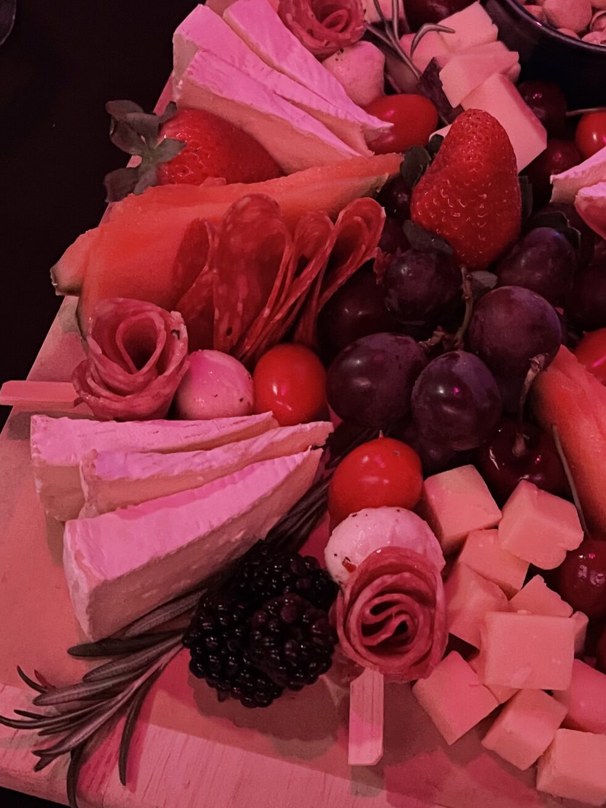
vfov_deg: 38.9
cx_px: 435
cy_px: 403
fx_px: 1143
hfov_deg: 29.3
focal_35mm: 49
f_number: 1.6
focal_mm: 5.1
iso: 1000
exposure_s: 1/29
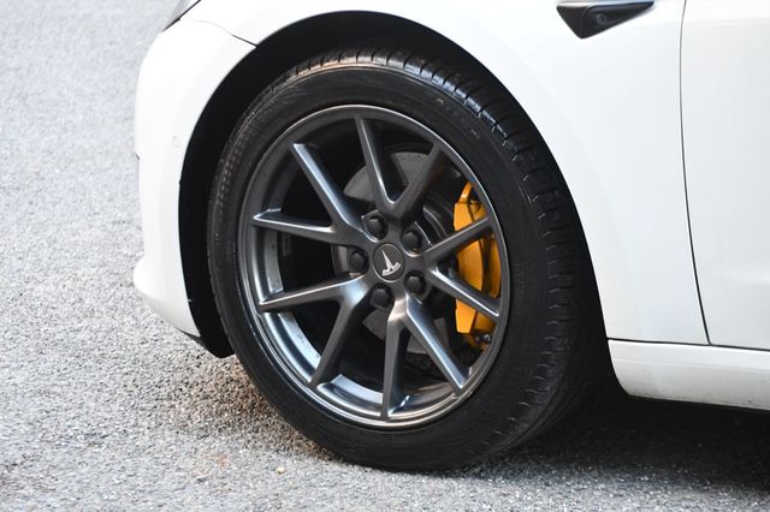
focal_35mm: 142
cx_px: 385
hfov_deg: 14.5
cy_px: 256
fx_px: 3036
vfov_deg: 9.7
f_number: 4.8
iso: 2500
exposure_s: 1/125
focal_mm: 95
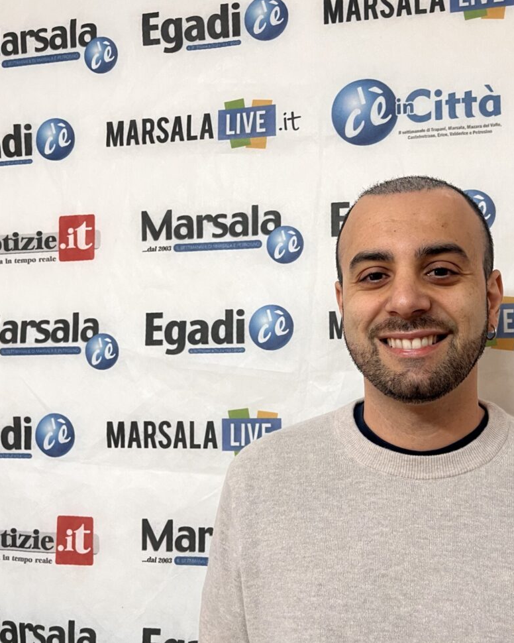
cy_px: 322
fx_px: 647
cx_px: 311
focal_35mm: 34
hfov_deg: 43.1
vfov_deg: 52.8
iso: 80
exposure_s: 1/50
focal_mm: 5.1
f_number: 1.6
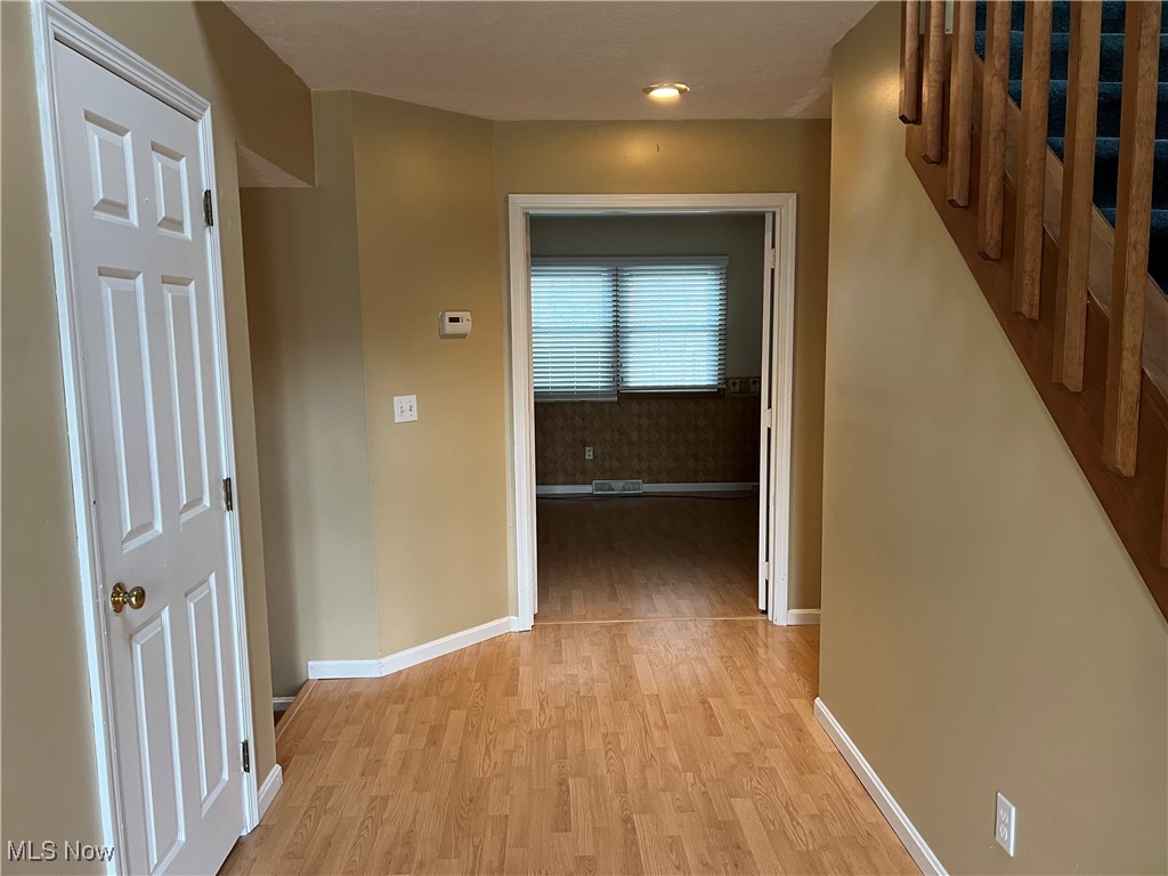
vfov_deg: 53.1
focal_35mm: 26
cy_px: 438
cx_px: 584
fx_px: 877
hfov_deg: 67.3
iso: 200
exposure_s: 1/60
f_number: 1.5
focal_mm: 5.7
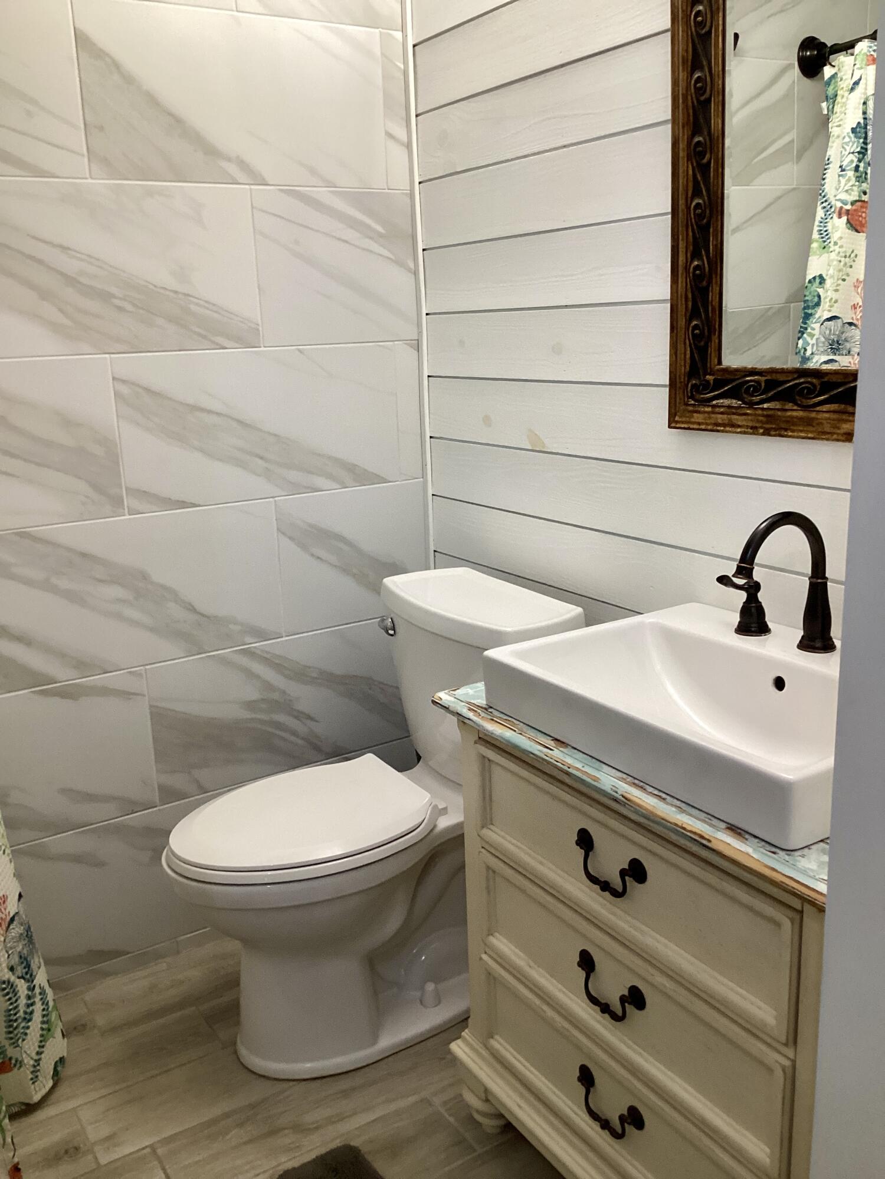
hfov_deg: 45.4
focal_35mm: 31
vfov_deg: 58.4
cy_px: 590
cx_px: 442
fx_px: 1057
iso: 125
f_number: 2.4
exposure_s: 1/60
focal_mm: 3.3
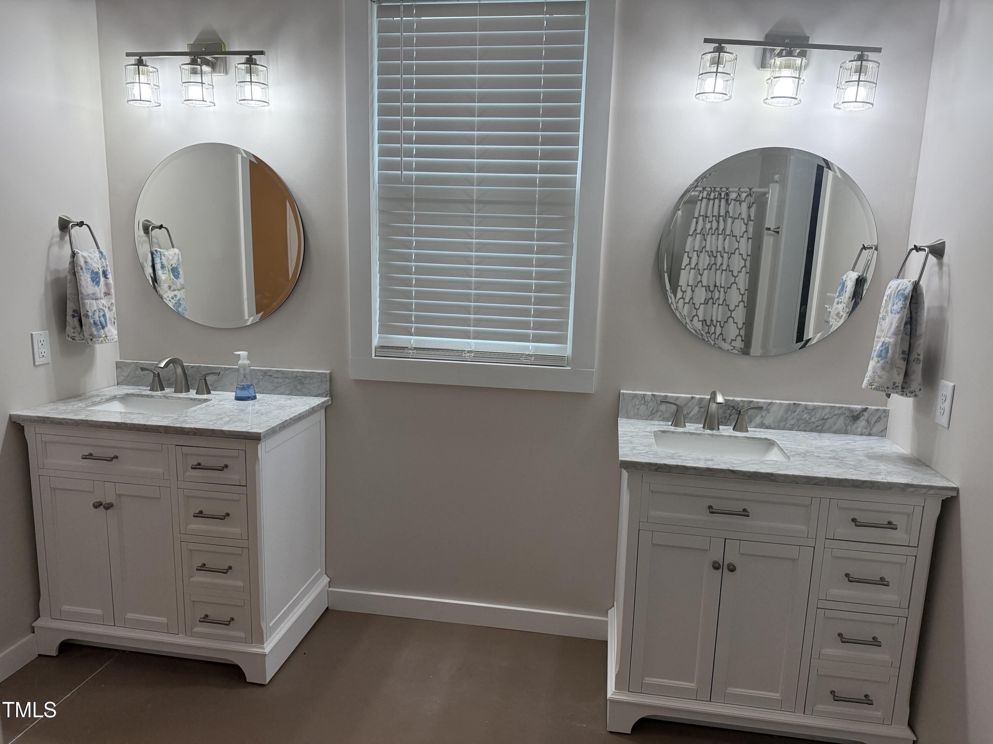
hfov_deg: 71.6
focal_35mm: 24
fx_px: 688
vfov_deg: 56.8
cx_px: 496
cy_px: 372
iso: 200
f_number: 1.78
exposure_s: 1/240
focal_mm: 6.76
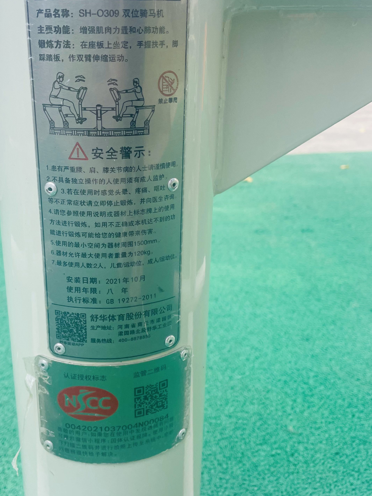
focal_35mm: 37
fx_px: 530
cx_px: 141
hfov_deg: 38.4
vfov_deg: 50.1
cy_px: 231
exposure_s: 1/467
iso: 32
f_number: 1.6
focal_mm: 4.2
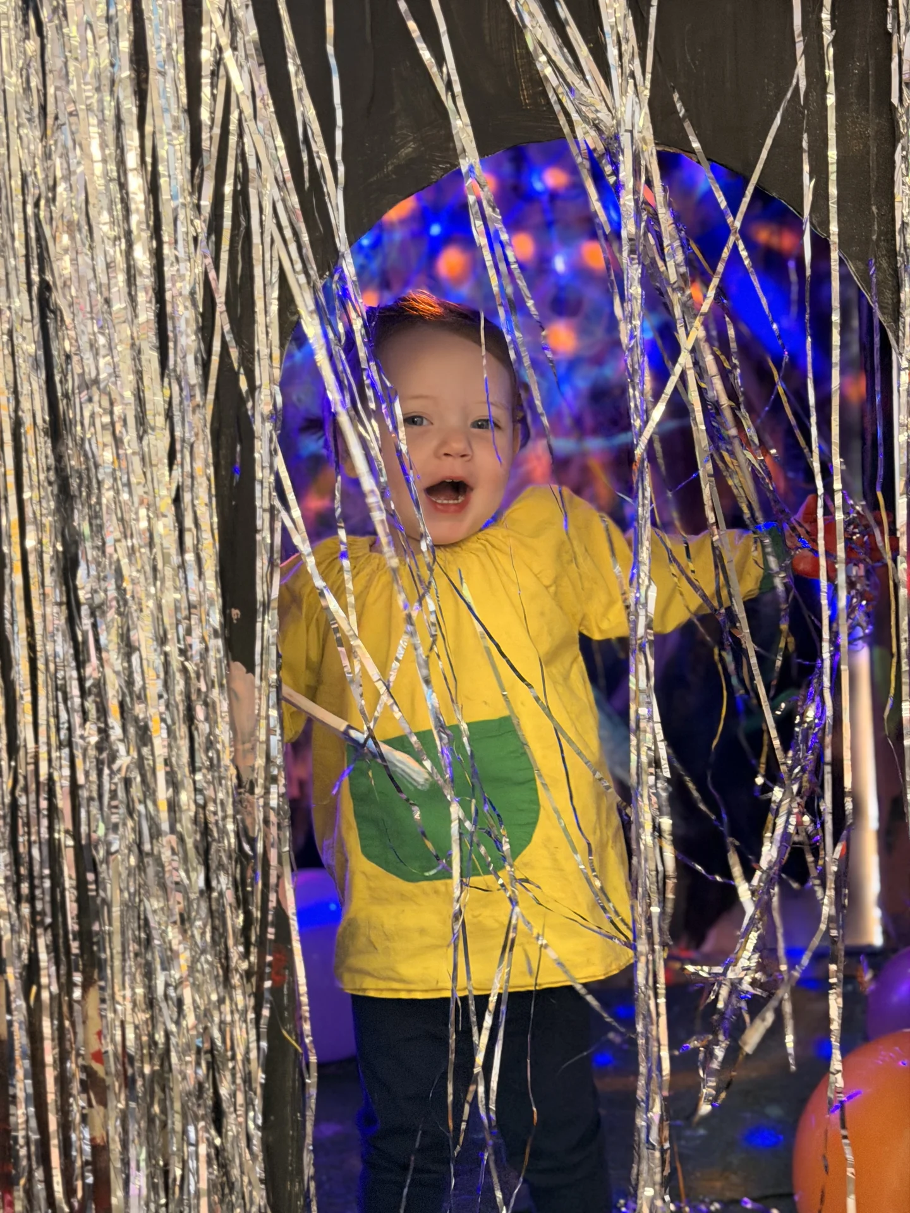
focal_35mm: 48
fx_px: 1682
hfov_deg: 30.3
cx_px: 455
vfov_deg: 39.7
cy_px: 606
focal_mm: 6.76
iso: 250
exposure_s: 1/40
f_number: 1.78
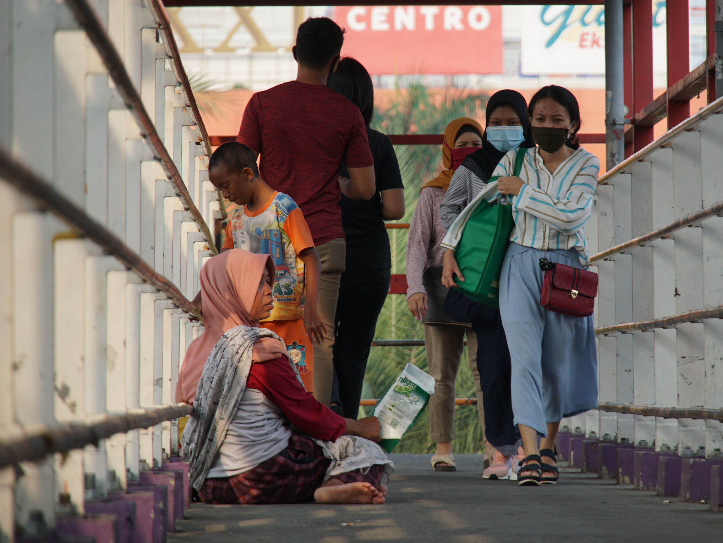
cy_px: 240
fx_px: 5151
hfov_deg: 8.0
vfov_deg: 6.0
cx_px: 425
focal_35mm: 247
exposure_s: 1/125
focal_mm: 135
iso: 100
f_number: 5.6
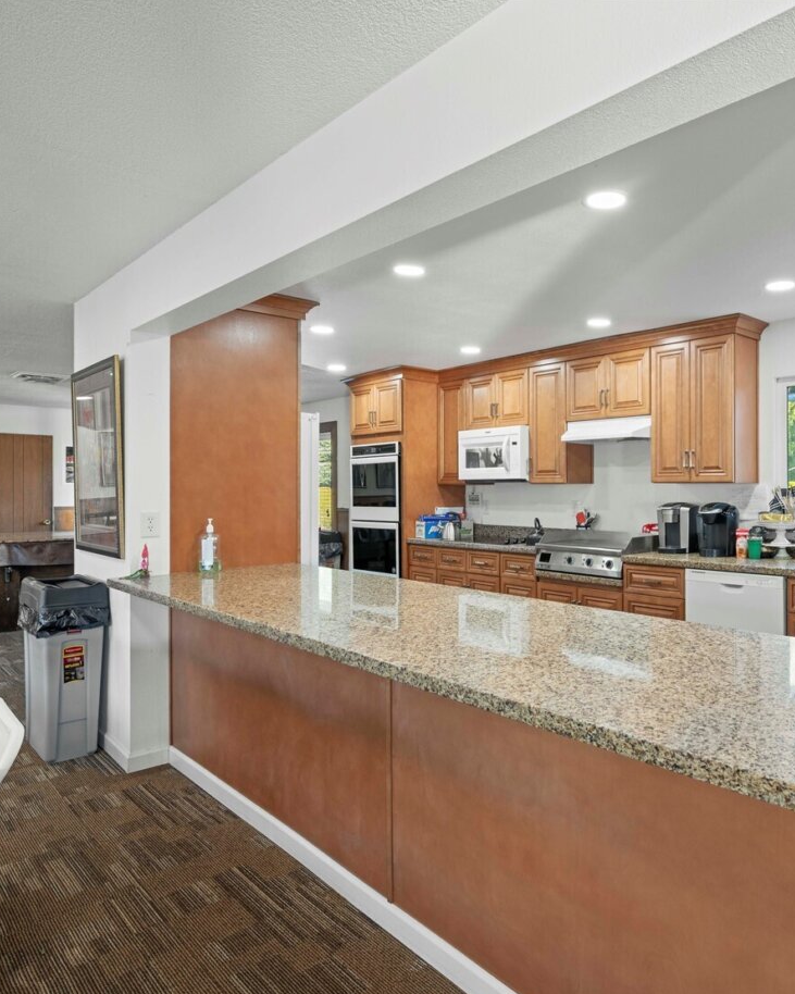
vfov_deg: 72.6
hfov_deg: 58.9
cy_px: 503
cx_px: 554
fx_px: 677
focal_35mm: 23
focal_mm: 16
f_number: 8
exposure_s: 1/2
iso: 200
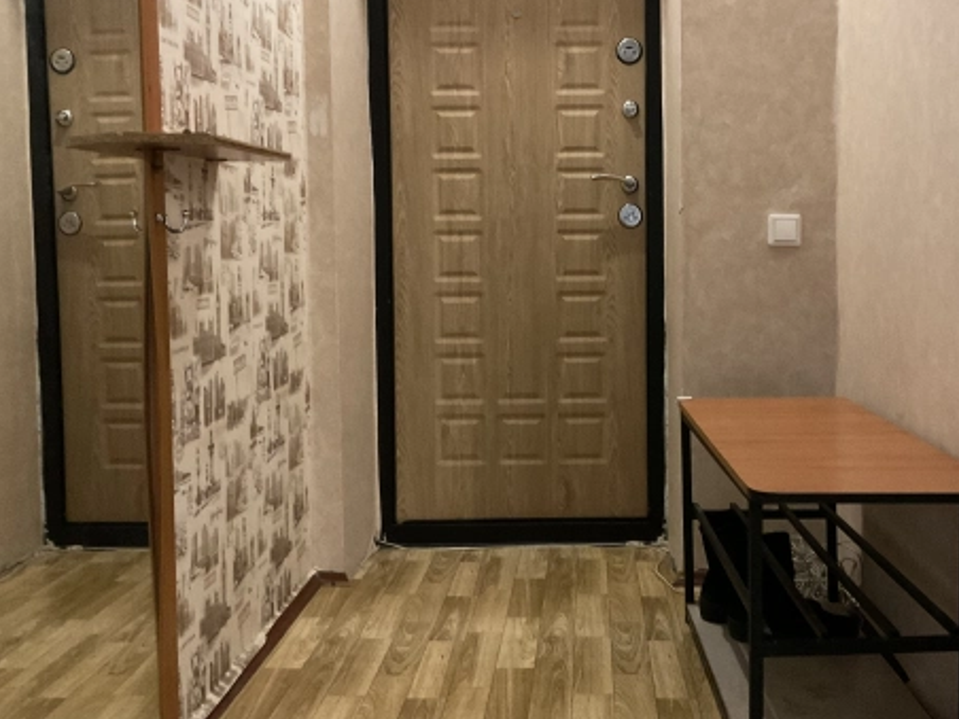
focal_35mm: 40
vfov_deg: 35.8
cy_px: 284
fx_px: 1108
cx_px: 575
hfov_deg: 46.5
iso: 400
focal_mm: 3
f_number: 1.8
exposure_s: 1/25
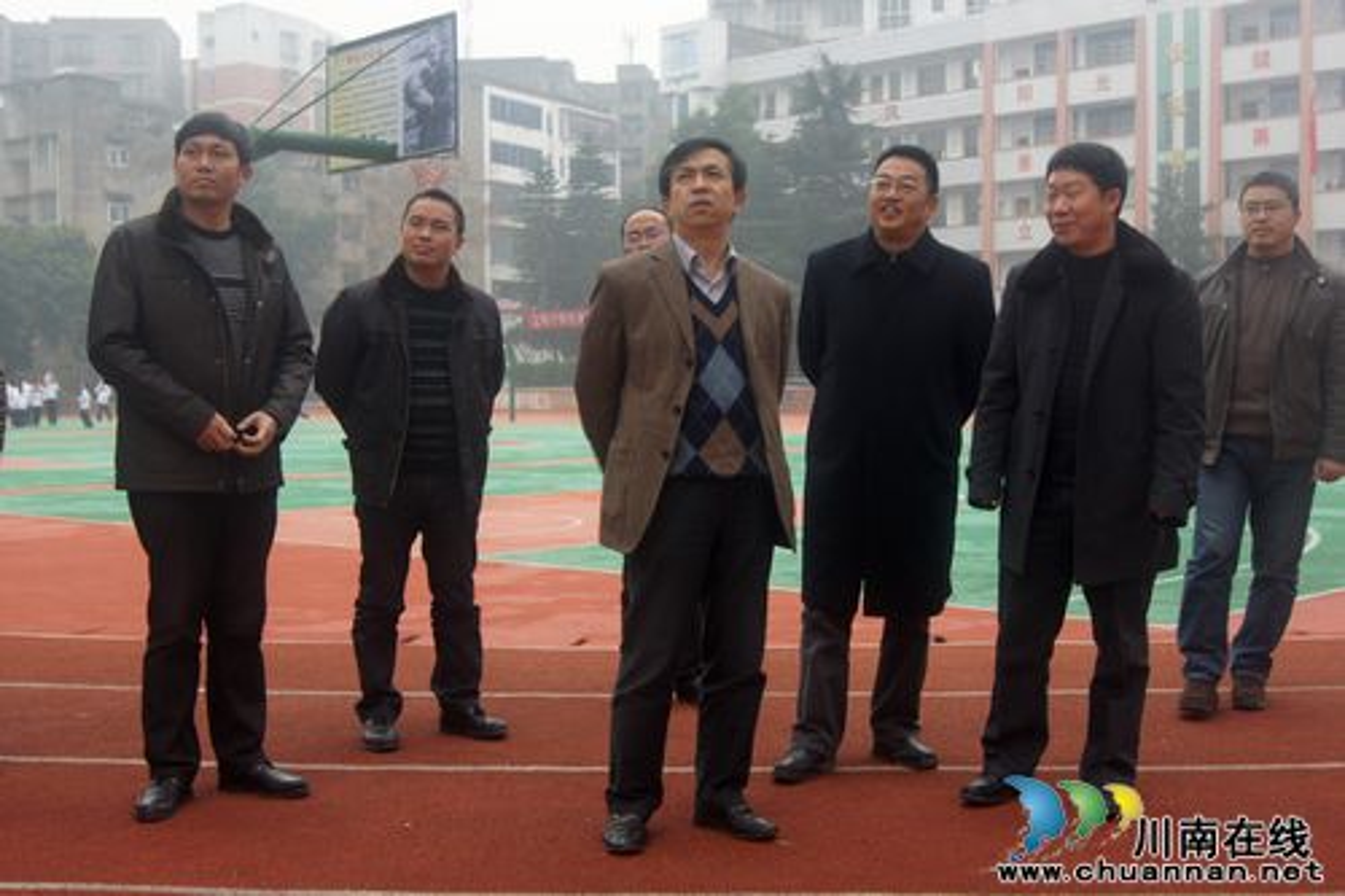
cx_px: 672
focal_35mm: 45
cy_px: 448
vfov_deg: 29.8
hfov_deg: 43.6
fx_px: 1681
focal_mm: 30
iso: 200
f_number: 6.3
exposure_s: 1/60
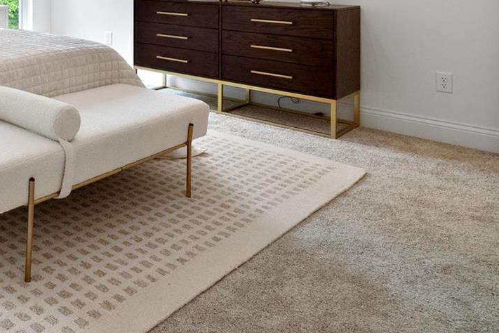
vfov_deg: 32.4
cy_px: -34
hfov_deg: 42.2
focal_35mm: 36
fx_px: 499
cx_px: -46
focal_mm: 8
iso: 400
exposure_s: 1/20
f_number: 8
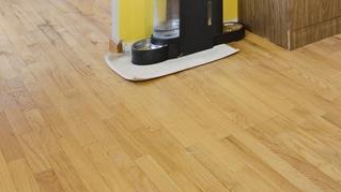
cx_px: 416
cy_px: -154
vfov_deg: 17.4
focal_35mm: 56
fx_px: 506
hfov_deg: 31.0
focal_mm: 8
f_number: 8
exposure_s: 1/15
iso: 200
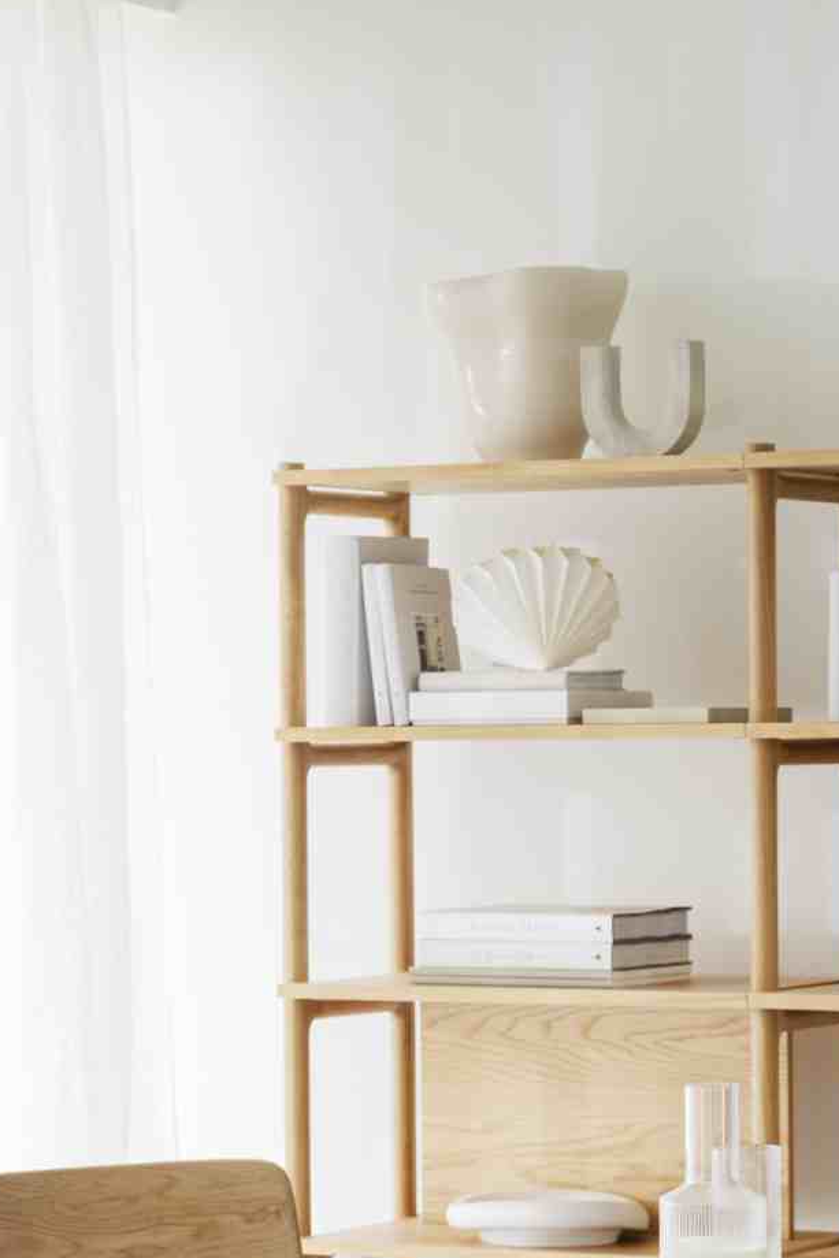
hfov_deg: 11.0
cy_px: 1313
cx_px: 628
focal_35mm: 124
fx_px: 4333
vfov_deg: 16.1
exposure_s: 1/4
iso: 250
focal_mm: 57
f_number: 7.1
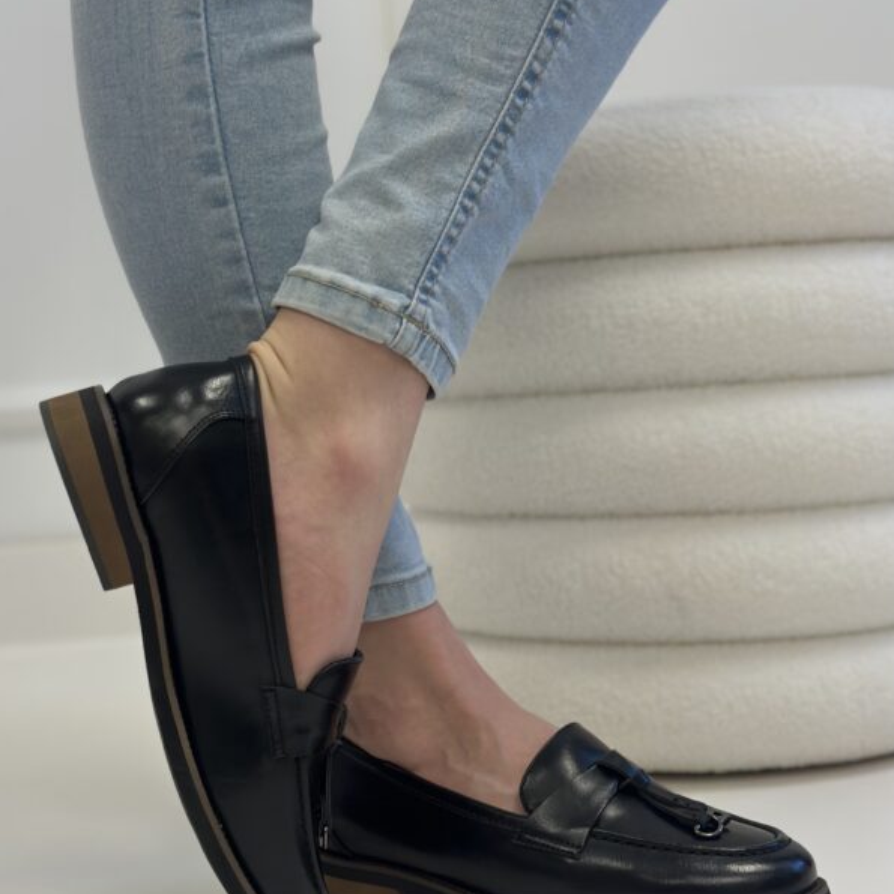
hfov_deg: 30.0
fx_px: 1665
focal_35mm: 57
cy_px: 542
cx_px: 445
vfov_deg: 30.0
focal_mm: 6.86
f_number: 1.78
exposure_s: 1/100
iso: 125
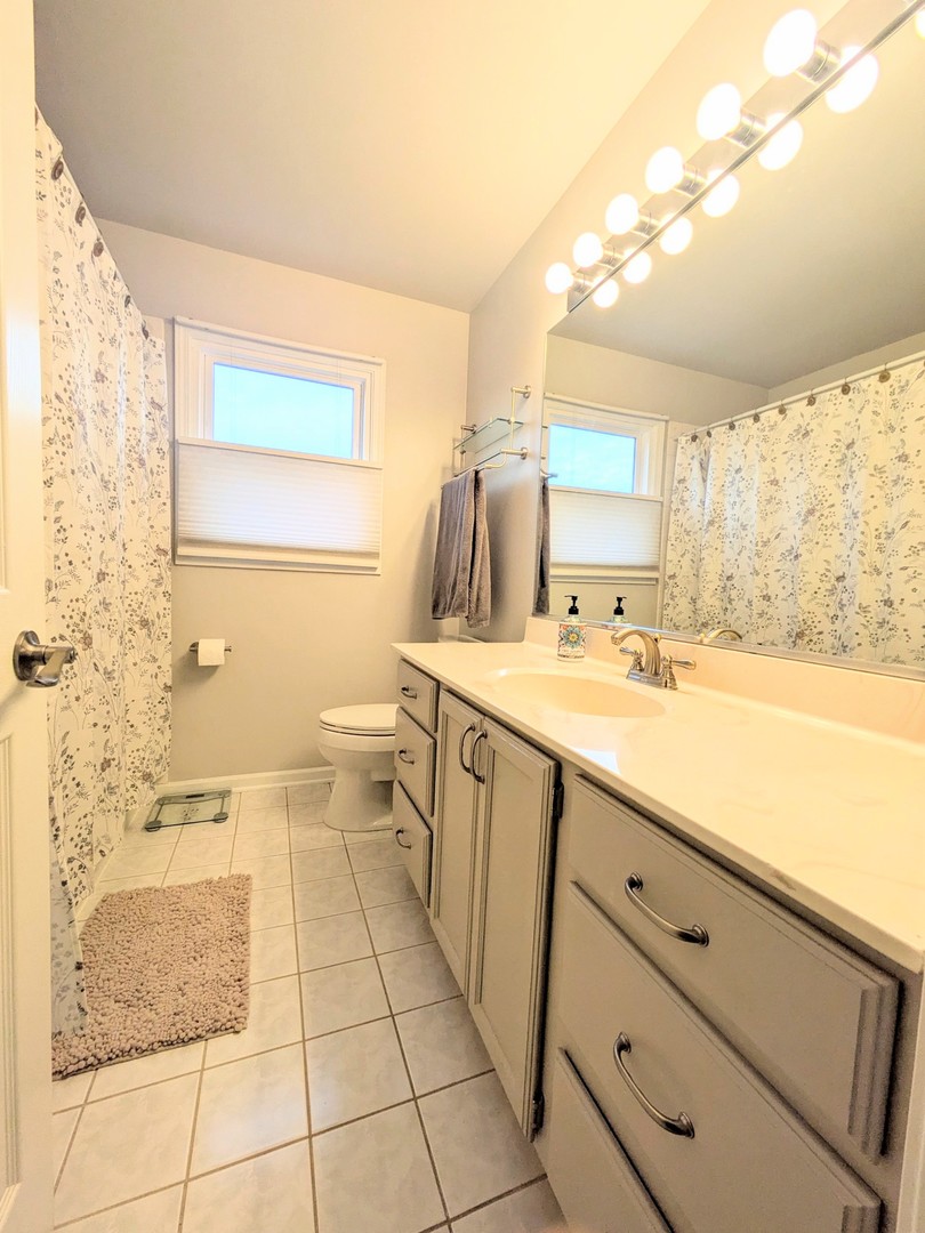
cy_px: 616
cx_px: 462
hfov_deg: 85.7
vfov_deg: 102.1
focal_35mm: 14
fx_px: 499
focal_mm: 1.83
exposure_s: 1/120
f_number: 2.2
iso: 73
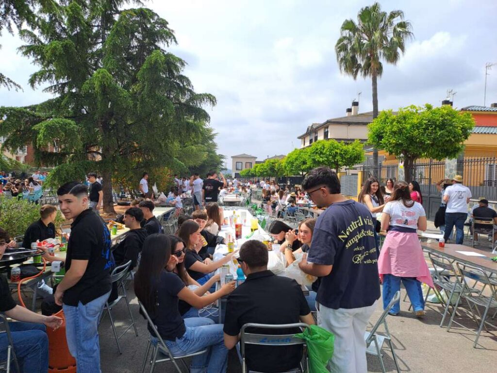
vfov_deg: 54.9
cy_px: 186
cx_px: 248
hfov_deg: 69.4
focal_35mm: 25
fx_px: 359
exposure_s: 1/1205
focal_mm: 4.65
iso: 32
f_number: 1.8
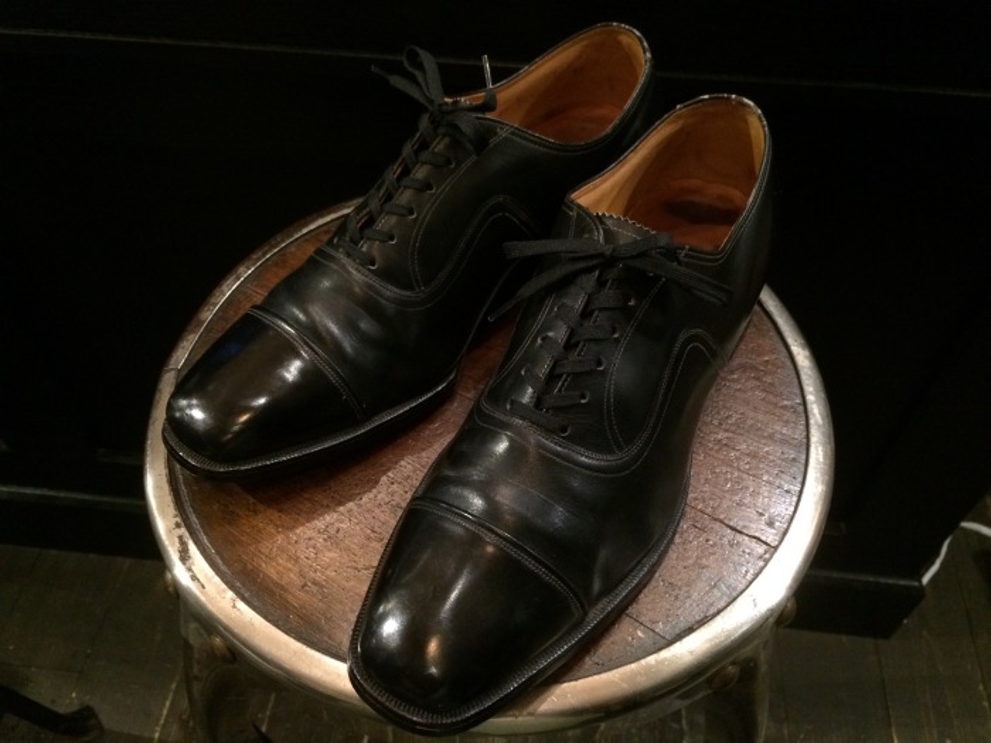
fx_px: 830
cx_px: 496
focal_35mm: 29
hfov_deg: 61.7
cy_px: 372
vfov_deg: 48.2
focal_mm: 4.15
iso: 320
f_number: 2.2
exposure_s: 1/25
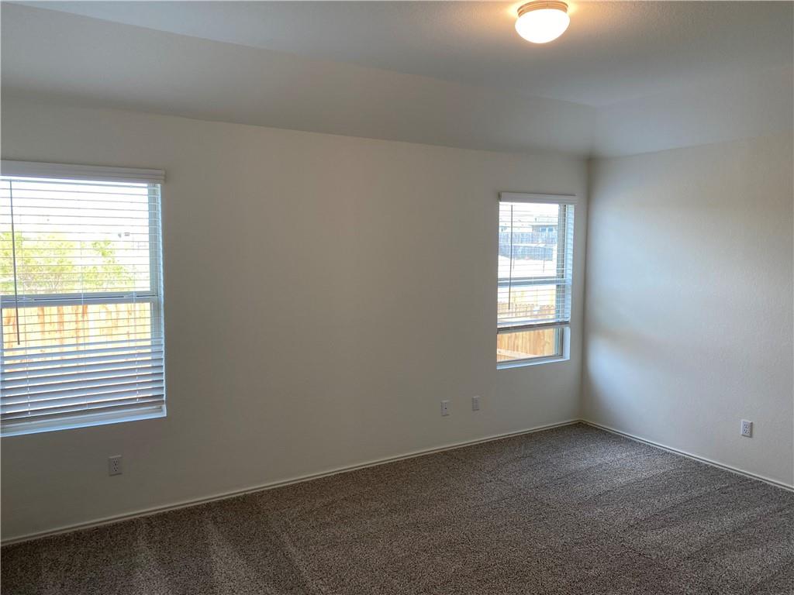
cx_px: 397
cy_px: 298
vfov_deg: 53.1
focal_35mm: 26
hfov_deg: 67.3
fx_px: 596
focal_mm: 4.25
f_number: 1.8
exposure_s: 1/120
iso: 64
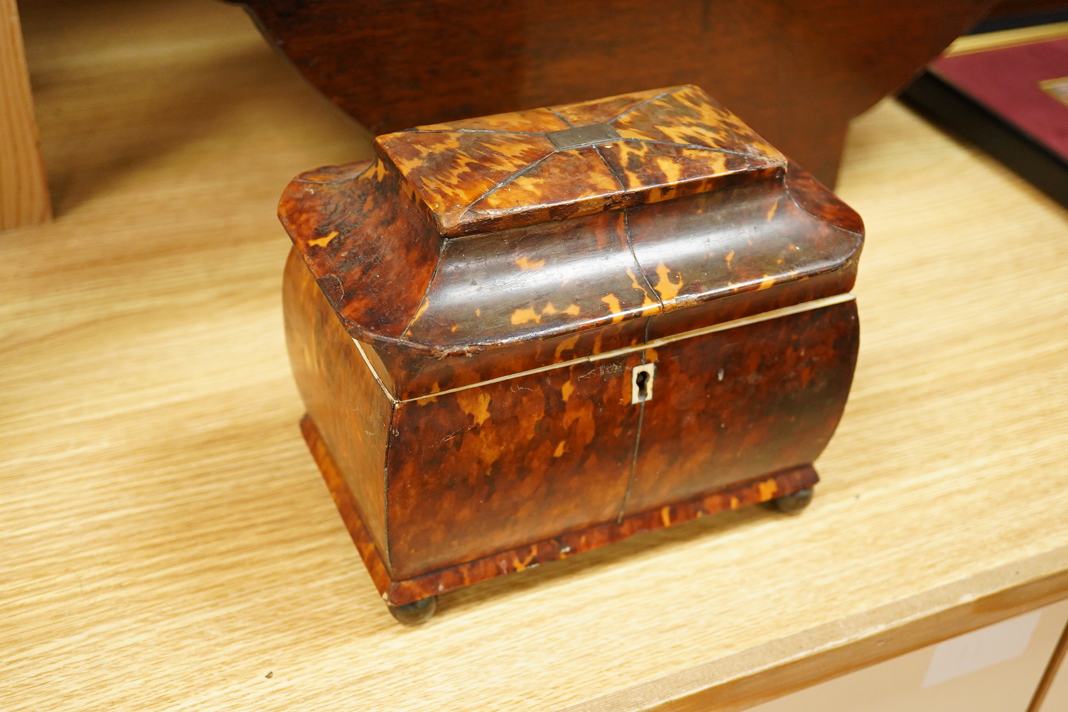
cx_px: 534
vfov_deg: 29.9
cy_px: 356
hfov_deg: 43.6
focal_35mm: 45
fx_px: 1335
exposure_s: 1/250
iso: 2500
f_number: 3.5
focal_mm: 30
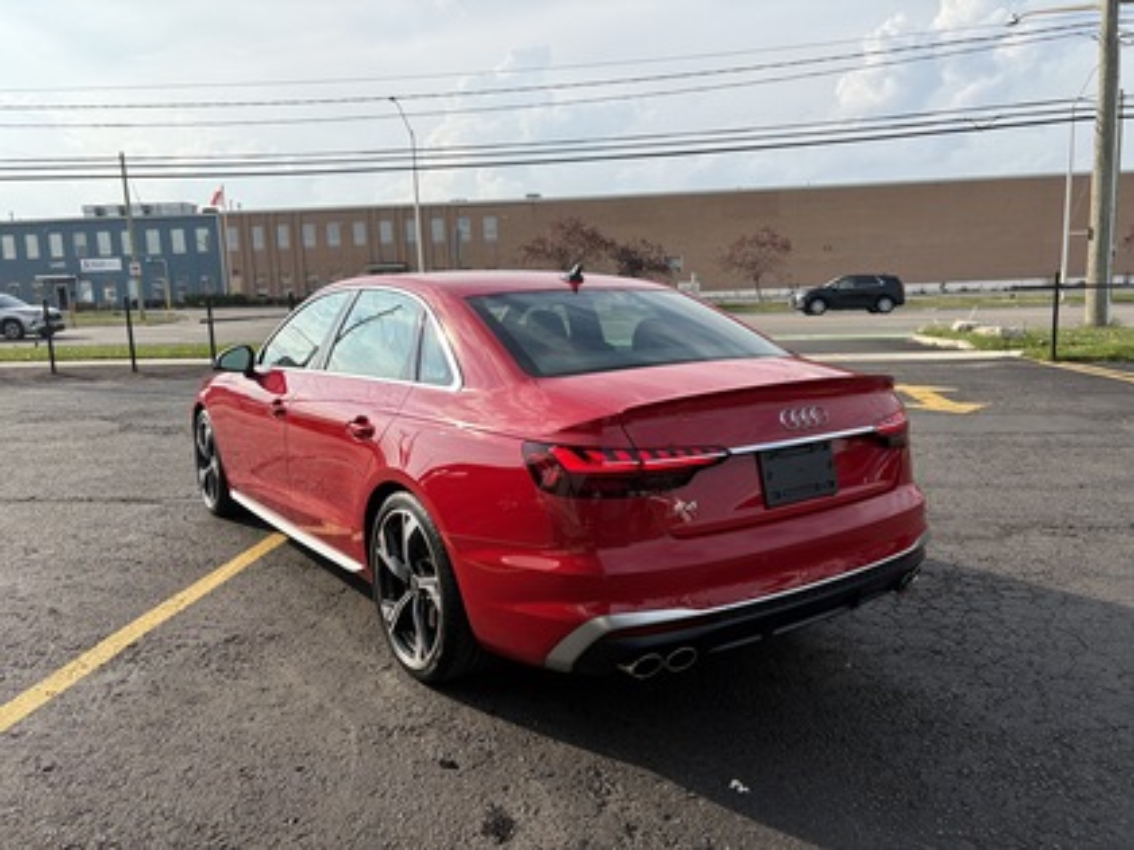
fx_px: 852
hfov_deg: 67.3
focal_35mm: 26
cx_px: 567
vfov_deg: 53.1
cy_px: 425
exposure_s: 1/3125
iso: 50
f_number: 1.6
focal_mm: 5.96
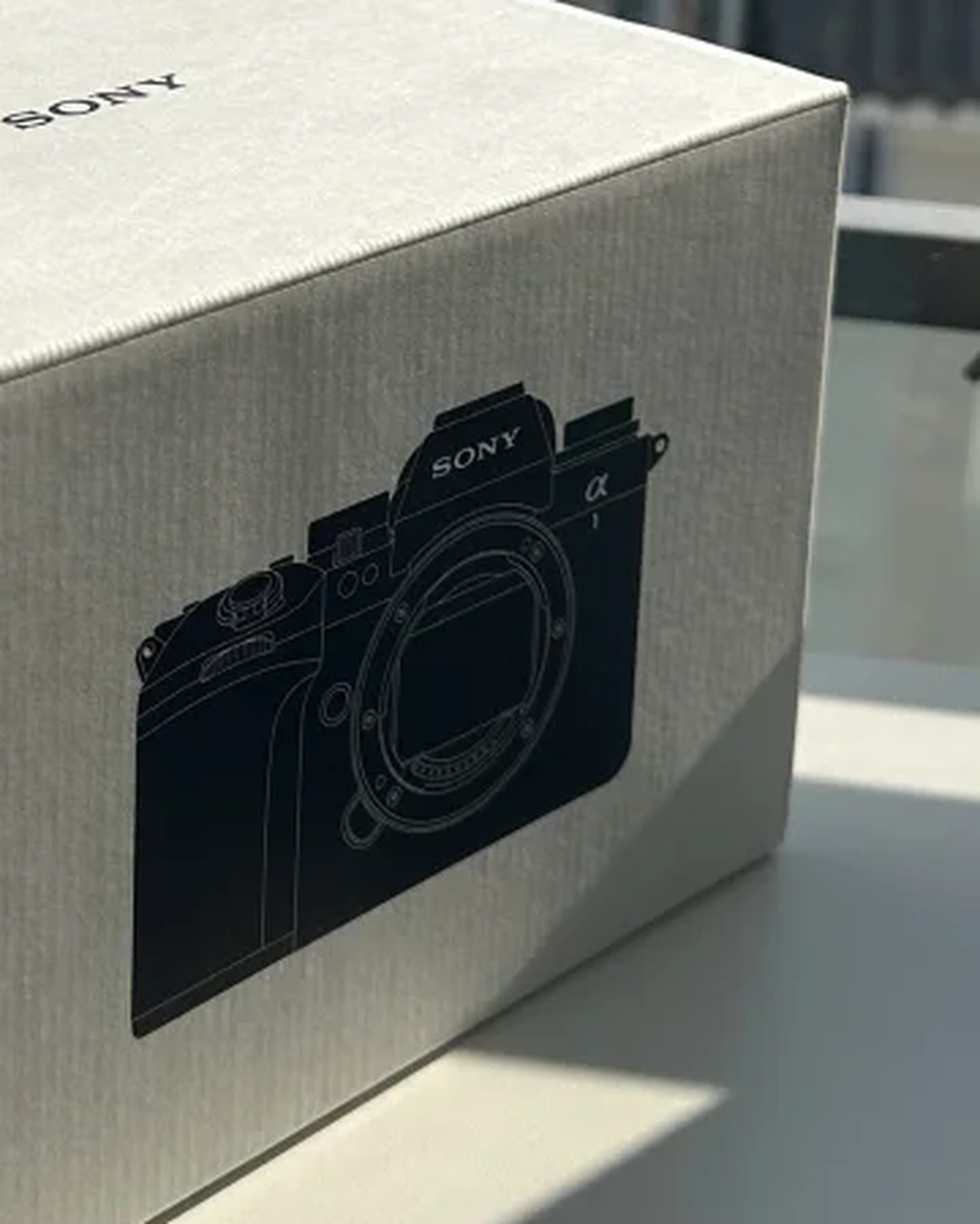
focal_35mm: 75
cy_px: -54
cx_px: 22
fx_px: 2719
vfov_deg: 24.1
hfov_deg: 19.9
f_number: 1.78
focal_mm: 6.86
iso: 80
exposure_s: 1/5263
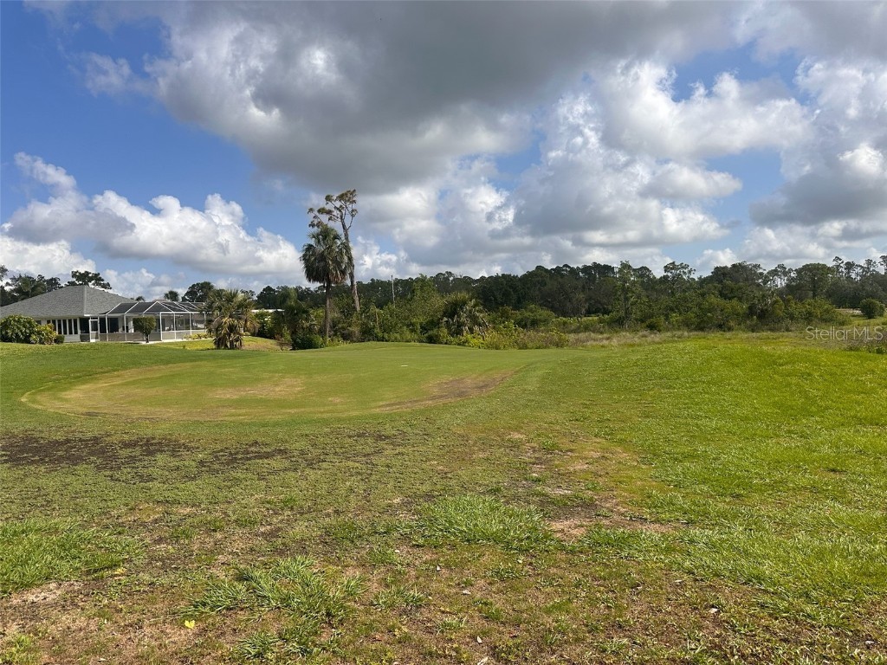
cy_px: 332
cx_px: 444
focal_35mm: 24
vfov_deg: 56.8
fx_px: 615
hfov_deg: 71.6
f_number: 1.78
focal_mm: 6.86
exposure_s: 1/6623
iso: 80
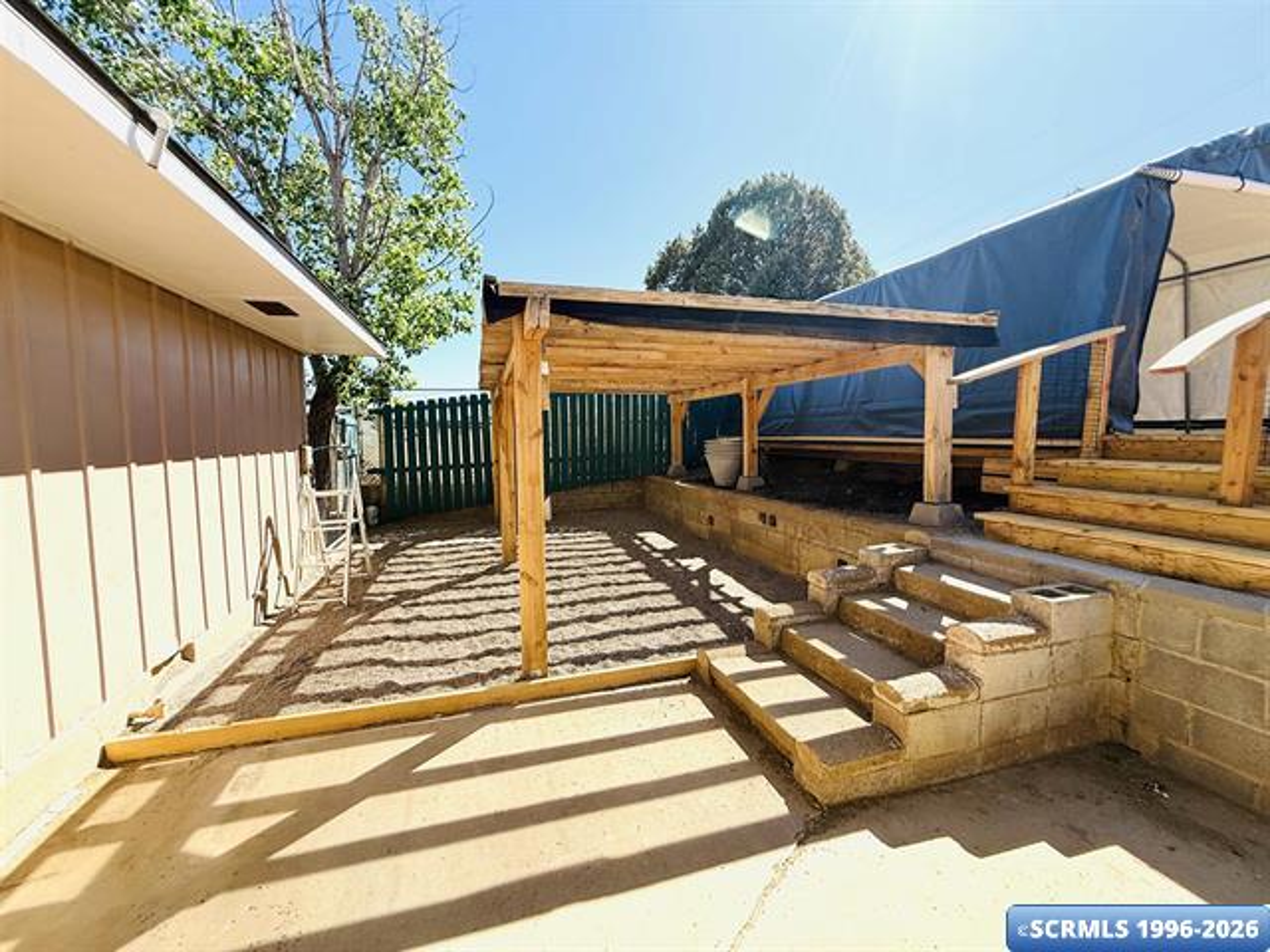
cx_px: 635
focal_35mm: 14
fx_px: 514
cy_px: 476
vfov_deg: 85.7
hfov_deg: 102.1
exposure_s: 1/970
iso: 64
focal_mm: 2.22
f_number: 2.2
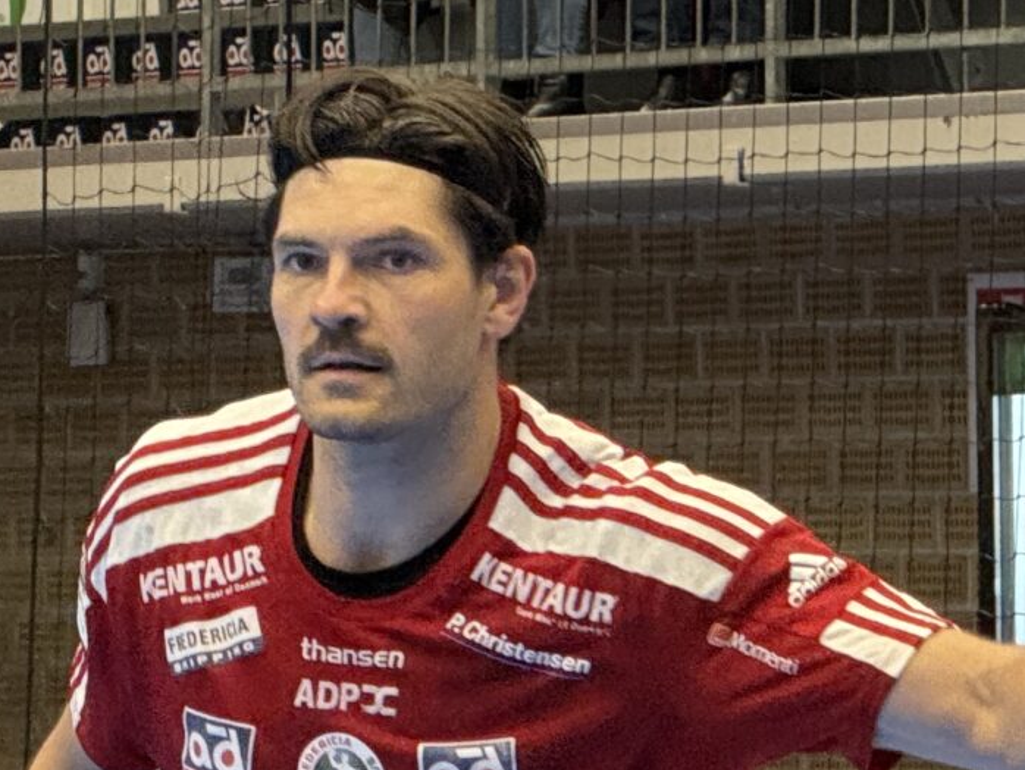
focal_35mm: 440
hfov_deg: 4.5
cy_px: 116
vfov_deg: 3.4
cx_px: -56
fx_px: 13033
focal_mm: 15.66
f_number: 2.8
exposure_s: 1/95
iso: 400
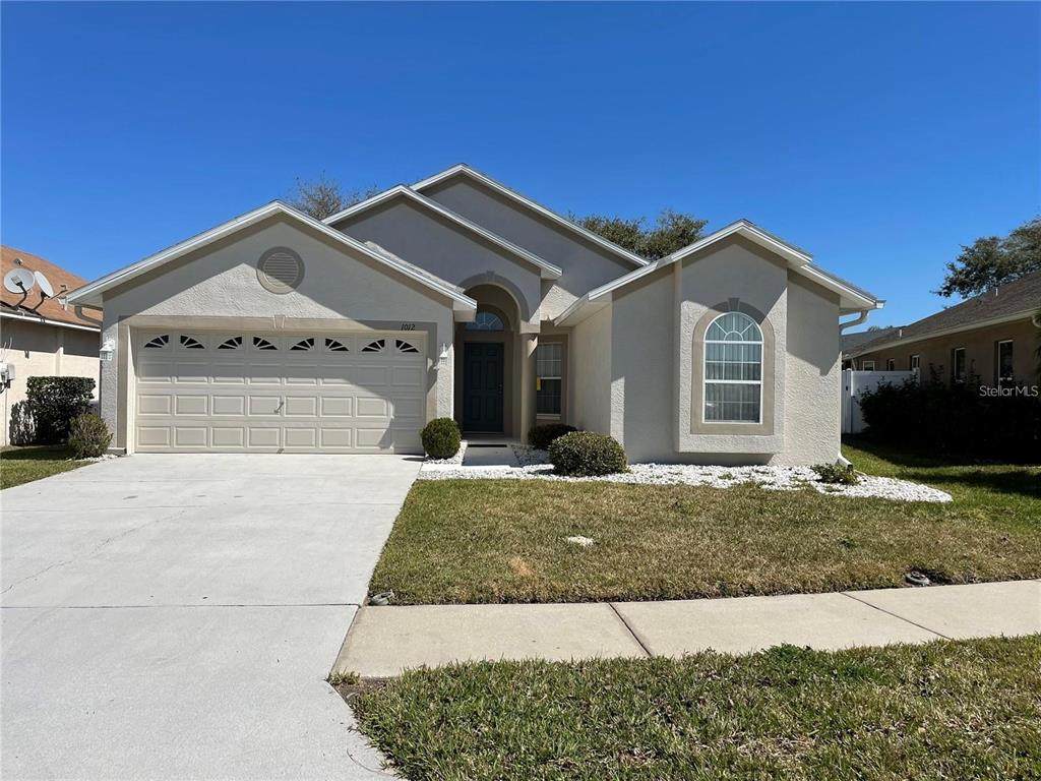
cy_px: 390
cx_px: 520
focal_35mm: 26
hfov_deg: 67.3
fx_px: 782
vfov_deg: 53.1
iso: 32
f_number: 1.6
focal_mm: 4.2
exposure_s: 1/5814
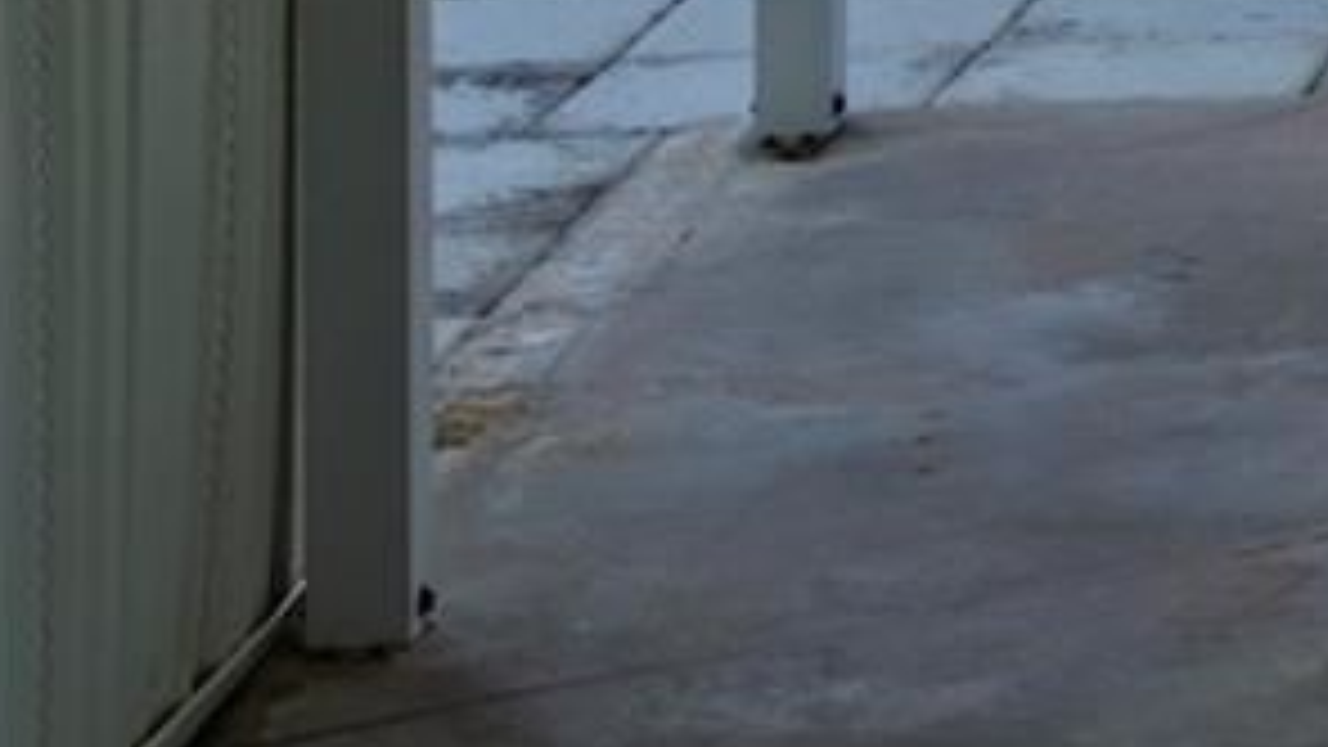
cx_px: 3583
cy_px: -1159
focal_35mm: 165
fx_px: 5811
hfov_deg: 10.4
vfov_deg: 6.9
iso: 100
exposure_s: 1/200
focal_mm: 29
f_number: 7.1
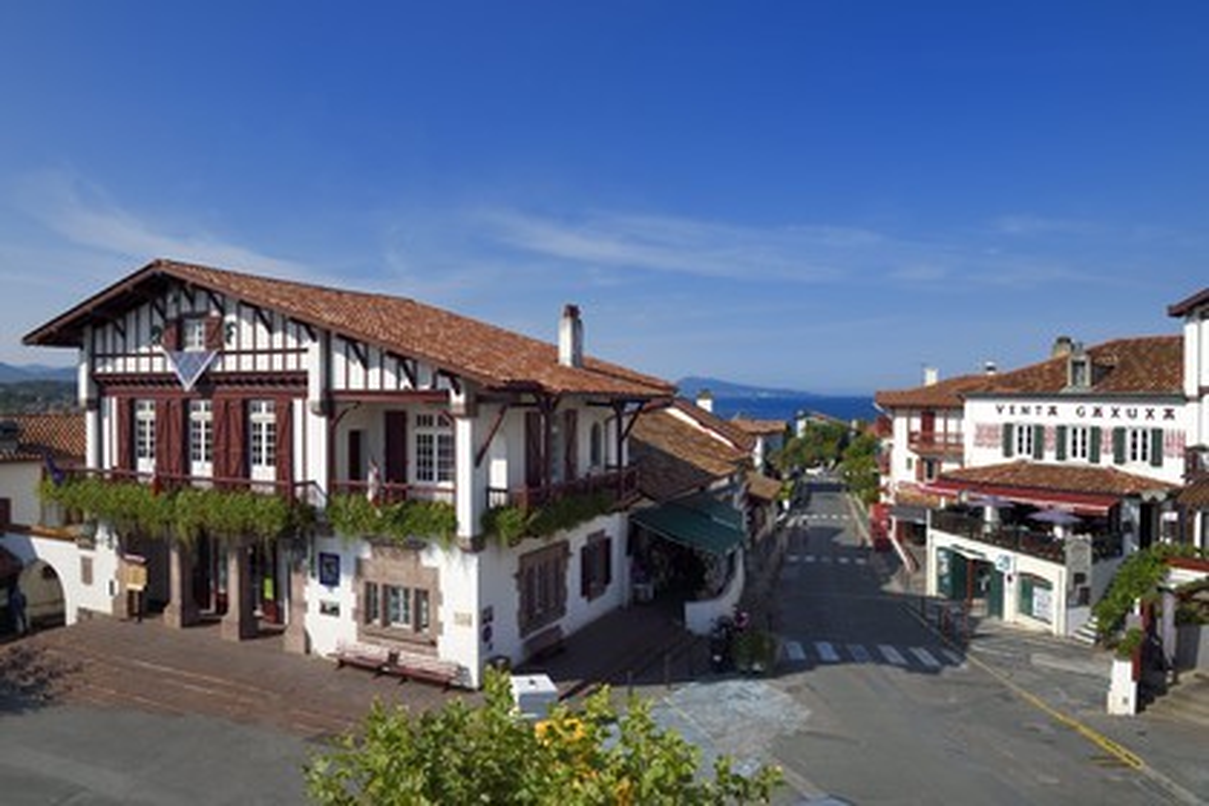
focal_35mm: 24
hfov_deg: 73.7
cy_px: 403
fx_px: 806
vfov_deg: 53.1
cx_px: 604
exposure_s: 1/250
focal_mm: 24
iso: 200
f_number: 16
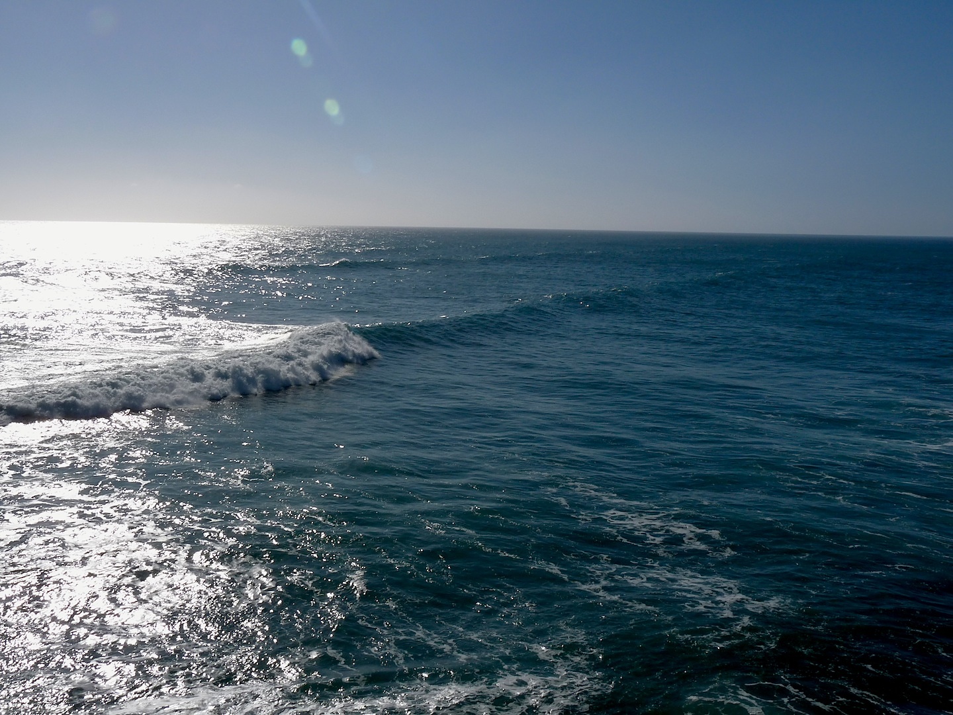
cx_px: 476
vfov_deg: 38.7
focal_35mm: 37
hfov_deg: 50.1
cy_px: 358
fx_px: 1019
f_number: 8
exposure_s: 1/1300
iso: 100
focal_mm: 6.5
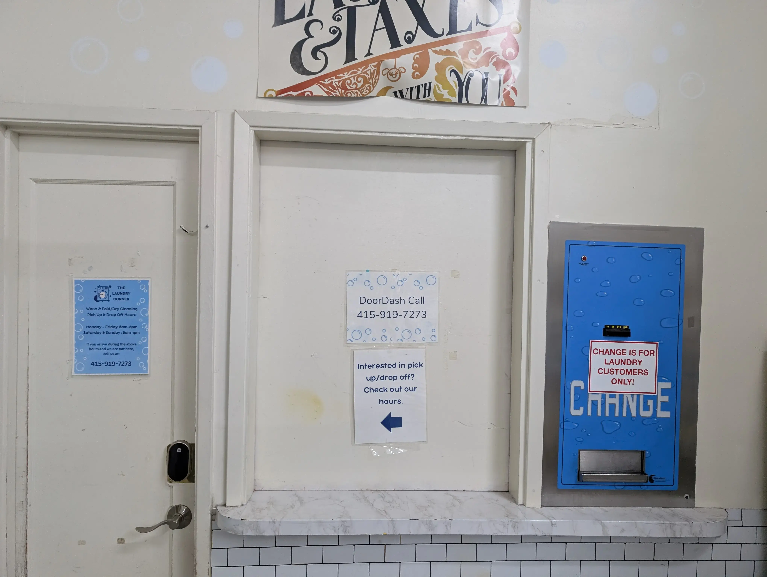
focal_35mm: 24
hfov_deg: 71.5
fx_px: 533
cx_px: 384
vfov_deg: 56.9
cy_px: 288
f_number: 1.68
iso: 620
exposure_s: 1/120
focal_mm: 6.9
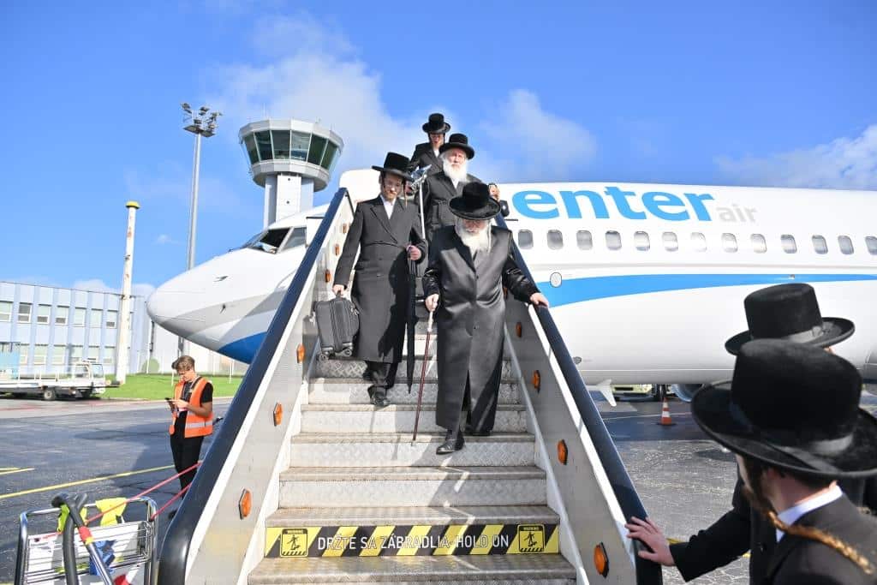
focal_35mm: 24
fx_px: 585
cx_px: 438
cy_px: 292
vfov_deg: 53.1
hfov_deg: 73.7
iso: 125
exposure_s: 1/2000
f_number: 4
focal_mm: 24
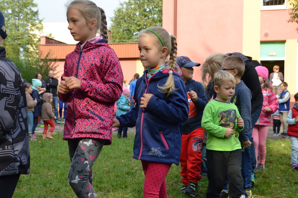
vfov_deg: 25.6
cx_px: 149
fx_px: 434
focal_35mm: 52
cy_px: 99
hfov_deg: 37.9
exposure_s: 1/4000
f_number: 5.6
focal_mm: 35
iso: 1600
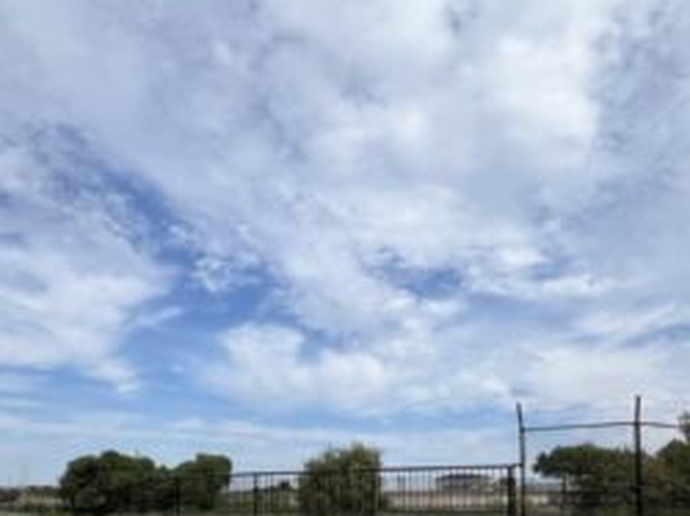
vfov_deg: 48.4
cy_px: 475
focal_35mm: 25
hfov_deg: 69.2
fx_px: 498
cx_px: 384
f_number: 1.8
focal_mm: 1.57
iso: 32
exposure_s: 1/1727
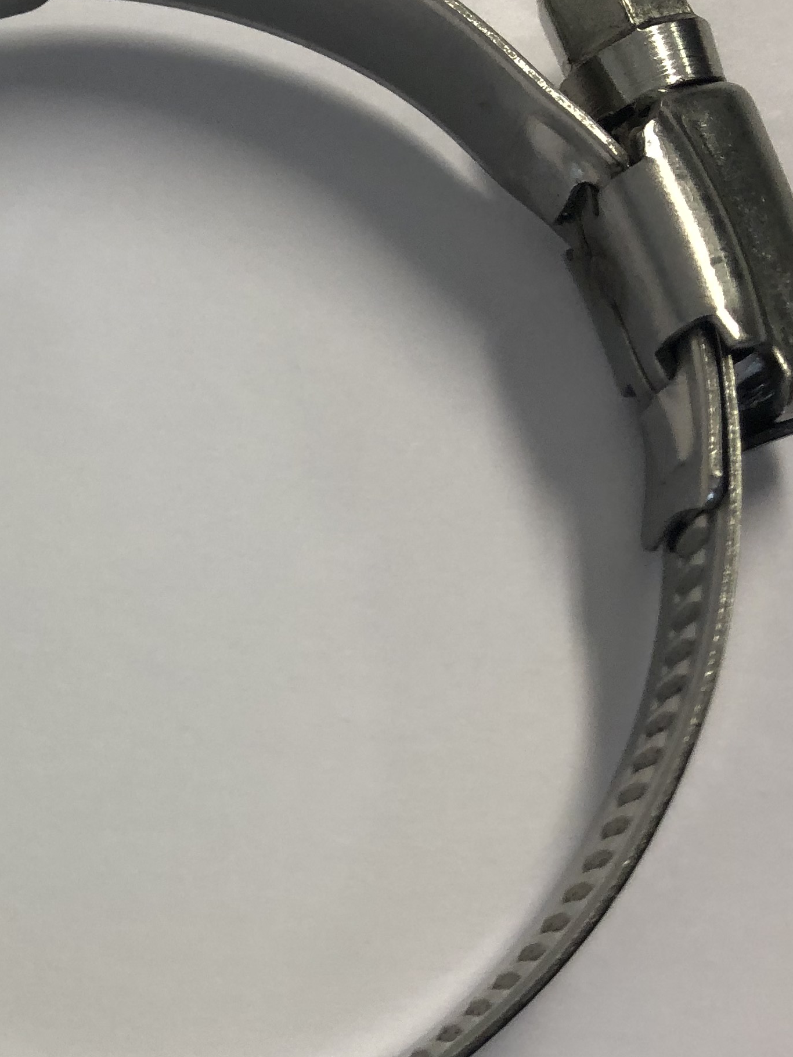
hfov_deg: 21.9
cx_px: -150
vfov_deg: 31.2
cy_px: 573
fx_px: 1894
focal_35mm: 62
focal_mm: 3.99
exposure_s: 1/33
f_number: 1.8
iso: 25
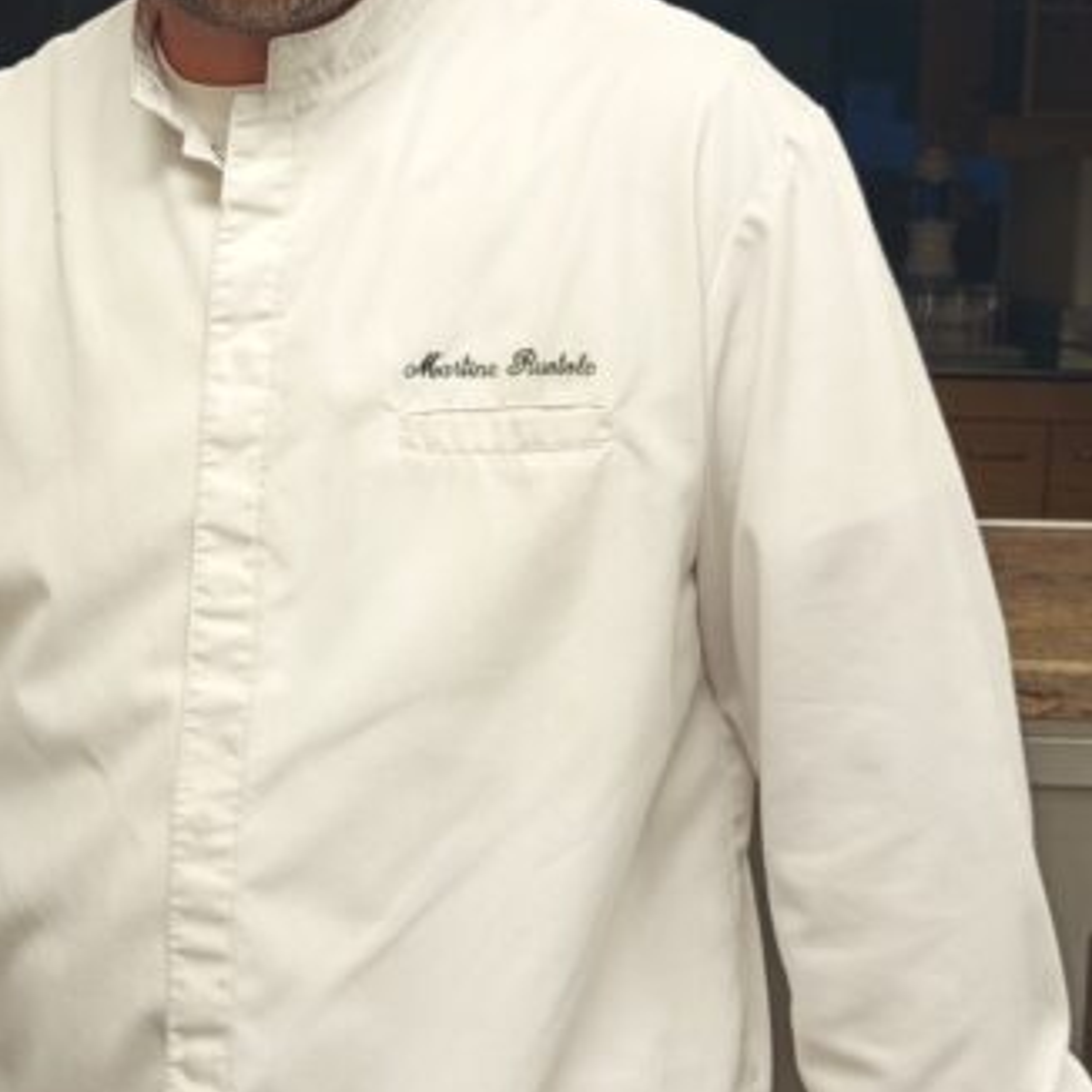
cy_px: 399
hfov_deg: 42.7
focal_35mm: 39
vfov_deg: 42.5
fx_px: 1392
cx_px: 456
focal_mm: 5.24
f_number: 1.7
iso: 215
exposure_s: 1/50
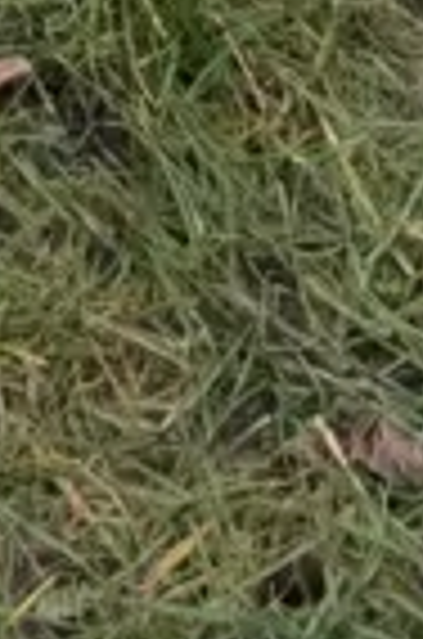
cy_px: -1516
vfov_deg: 9.8
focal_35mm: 125
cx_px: -112
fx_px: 2214
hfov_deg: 10.7
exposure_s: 1/1058
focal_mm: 2.35
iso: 51
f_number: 2.2
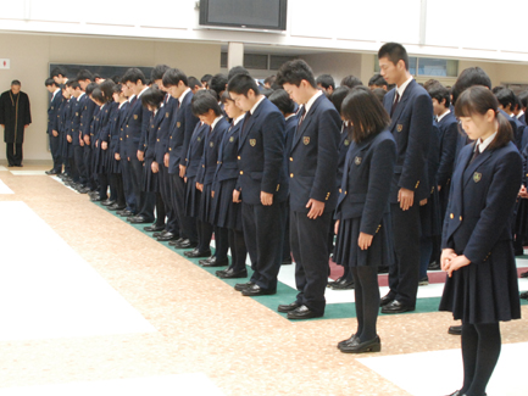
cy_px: 194
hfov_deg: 34.3
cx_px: 306
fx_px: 854
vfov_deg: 26.1
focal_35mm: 56
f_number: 5.6
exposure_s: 1/125
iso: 1600
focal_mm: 28
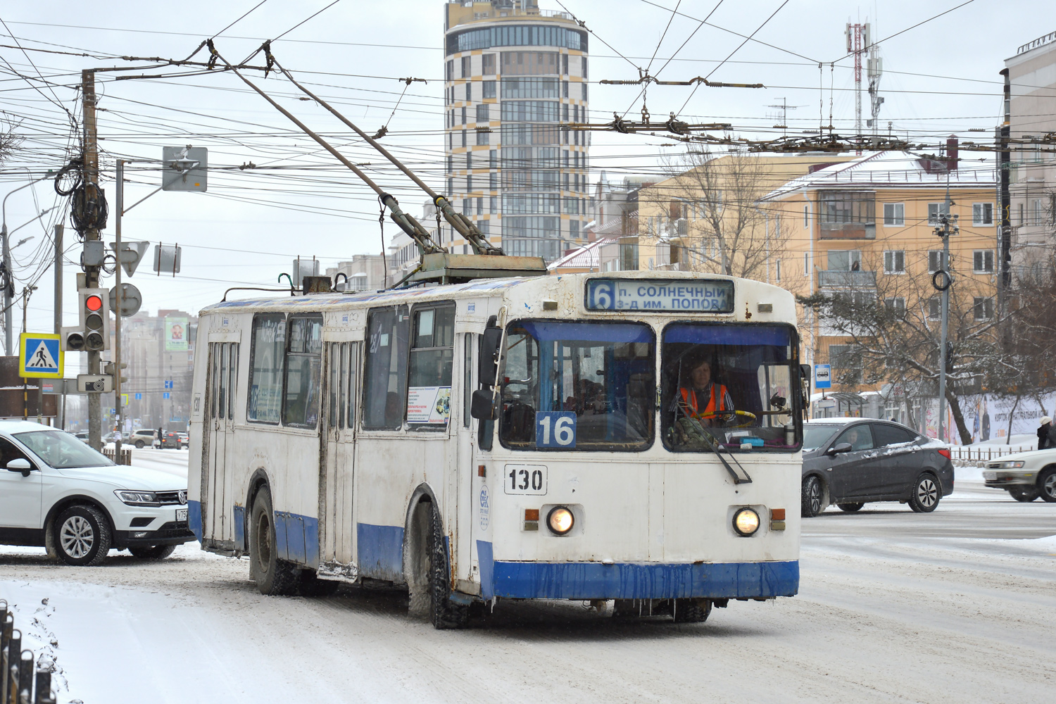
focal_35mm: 120
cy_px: 352
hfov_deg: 17.1
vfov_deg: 11.4
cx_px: 528
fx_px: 3520
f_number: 6.3
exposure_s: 1/400
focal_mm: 80
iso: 100
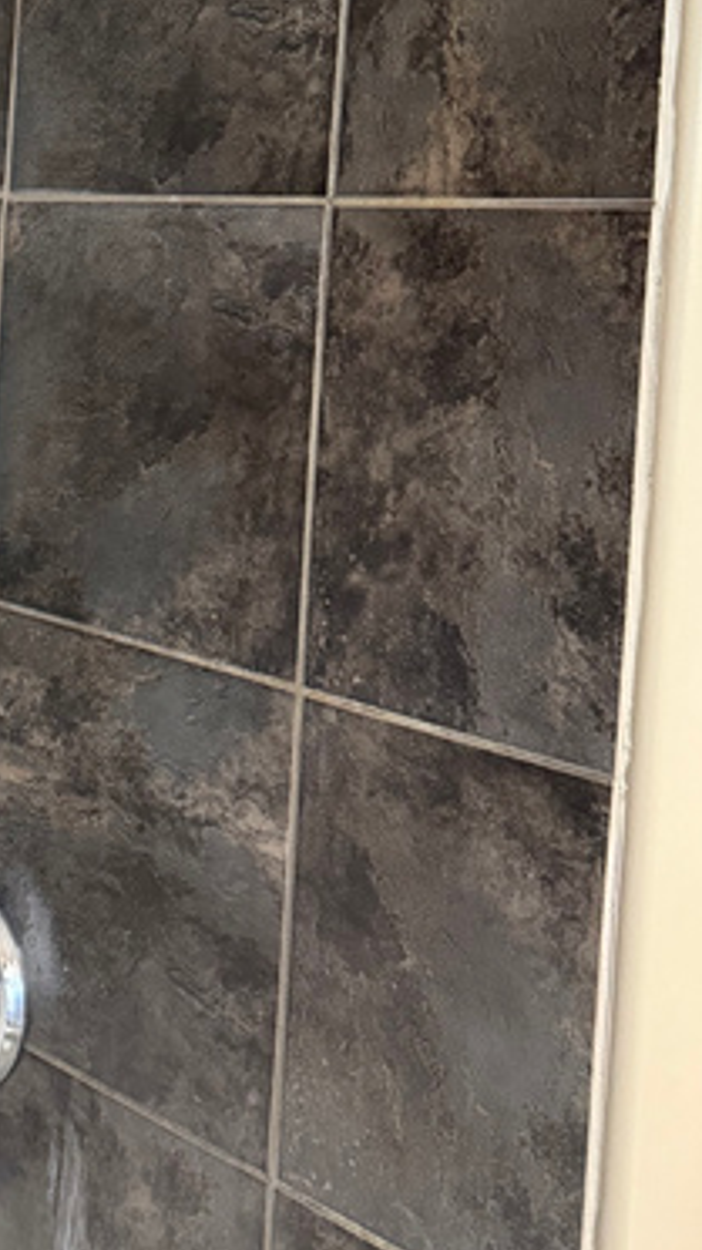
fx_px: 1789
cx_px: -91
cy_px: 286
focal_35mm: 54
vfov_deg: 37.4
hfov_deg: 21.0
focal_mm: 6.76
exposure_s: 1/40
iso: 800
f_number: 1.78
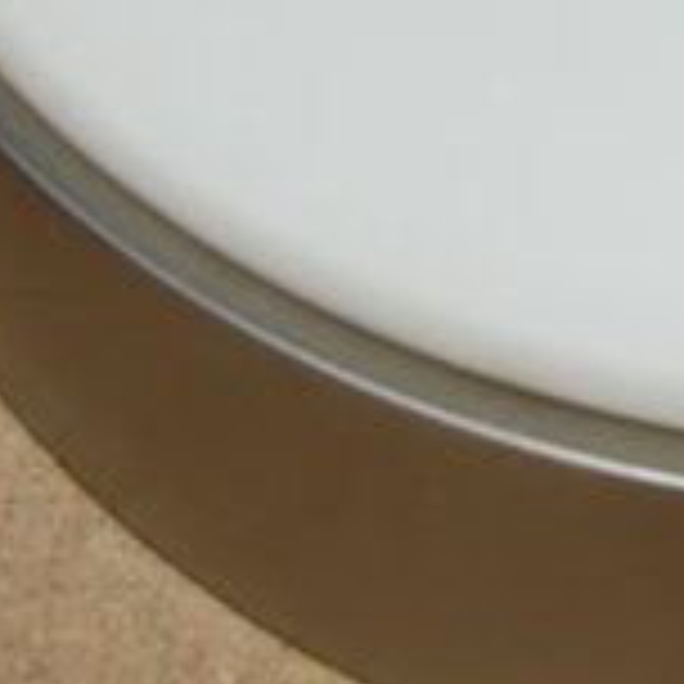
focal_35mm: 214
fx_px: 4784
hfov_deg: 7.9
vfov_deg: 8.0
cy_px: -279
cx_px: 1166
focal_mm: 32
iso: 200
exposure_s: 1/640
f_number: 13
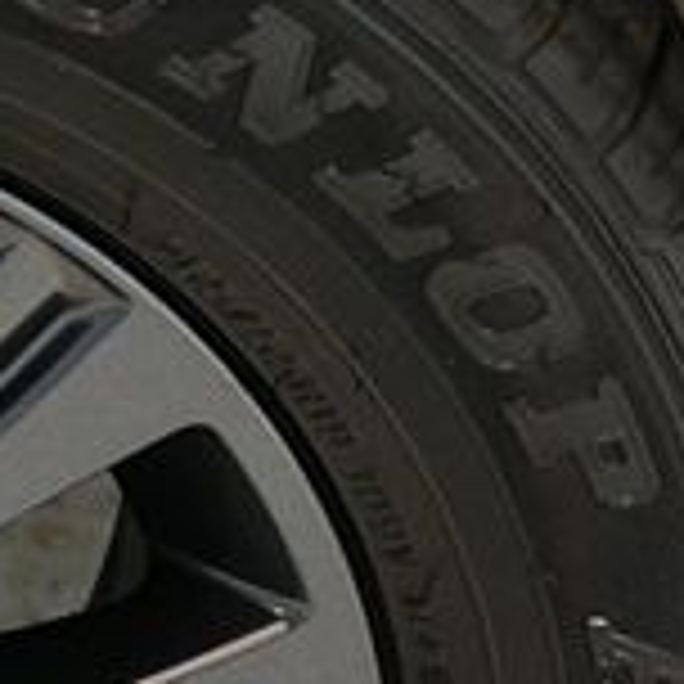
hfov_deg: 7.1
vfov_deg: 7.2
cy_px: 855
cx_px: -590
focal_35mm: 240
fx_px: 5365
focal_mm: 45
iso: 3600
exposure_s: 1/60
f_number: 4.5
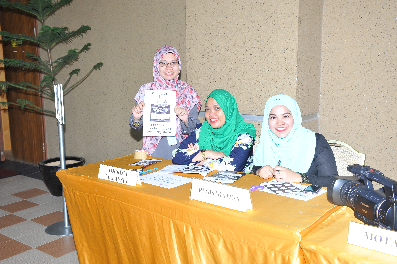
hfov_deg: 50.7
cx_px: 198
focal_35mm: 38
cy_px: 132
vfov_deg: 35.0
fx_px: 419
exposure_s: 1/80
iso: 800
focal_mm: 38
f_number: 5.6
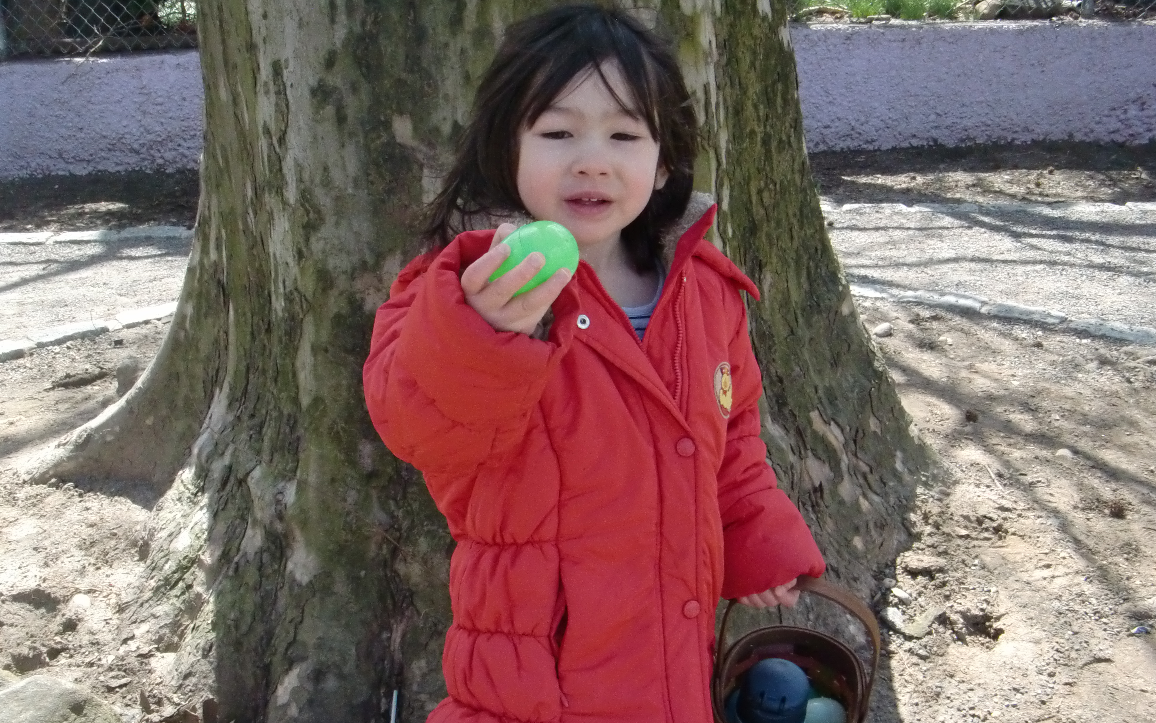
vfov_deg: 31.2
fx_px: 1292
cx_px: 581
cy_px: 409
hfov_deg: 48.2
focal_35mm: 41
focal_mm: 6.66
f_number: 3.9
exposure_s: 1/800
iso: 400
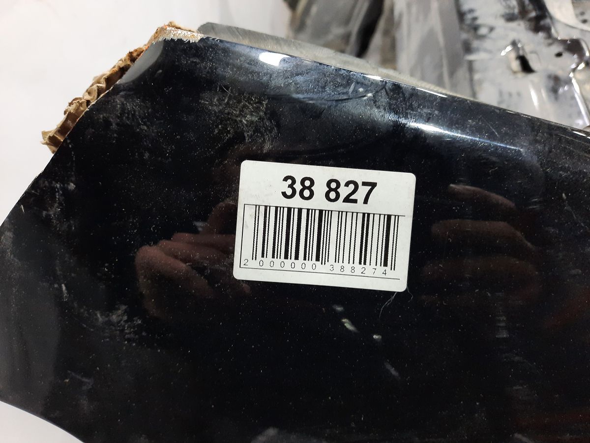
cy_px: 222
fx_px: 426
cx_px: 295
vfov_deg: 54.9
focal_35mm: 25
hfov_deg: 69.4
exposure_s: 1/50
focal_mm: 4.6
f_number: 2
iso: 250
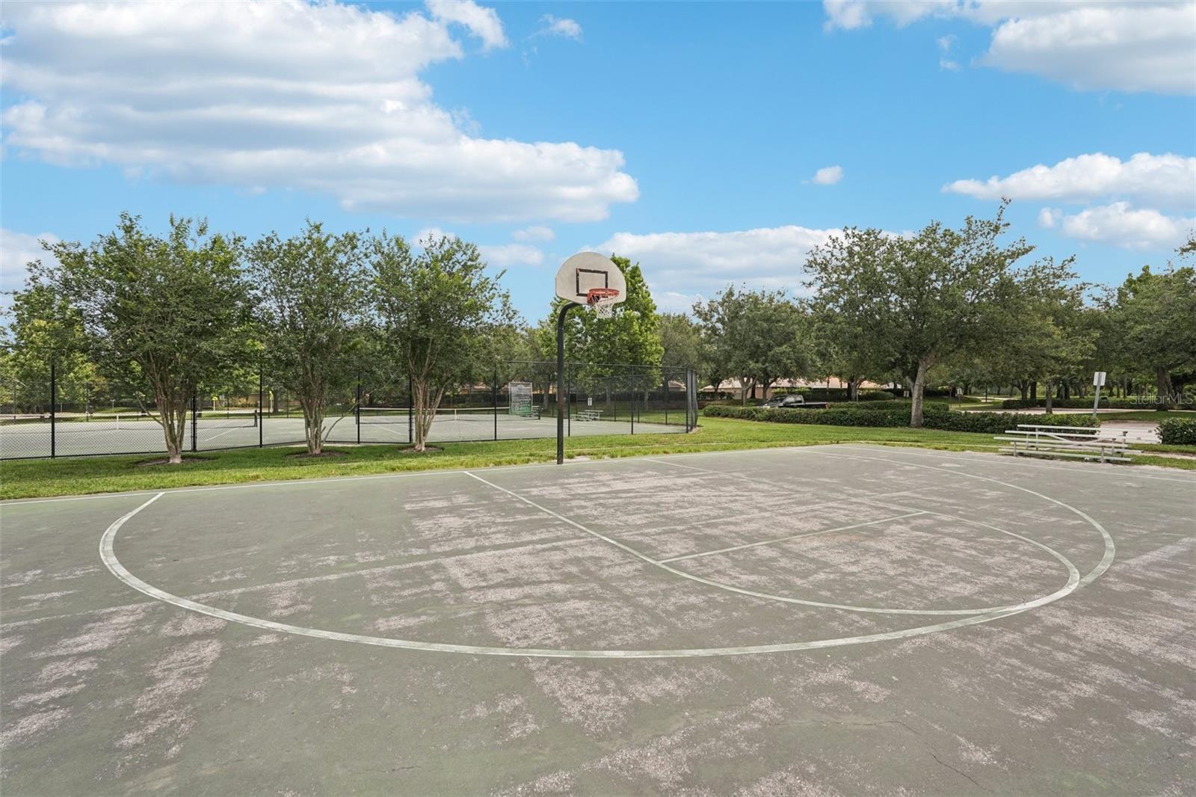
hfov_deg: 95.0
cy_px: 398
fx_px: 548
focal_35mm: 16
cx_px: 598
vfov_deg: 72.0
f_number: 8
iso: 400
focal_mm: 16.5
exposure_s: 1/640
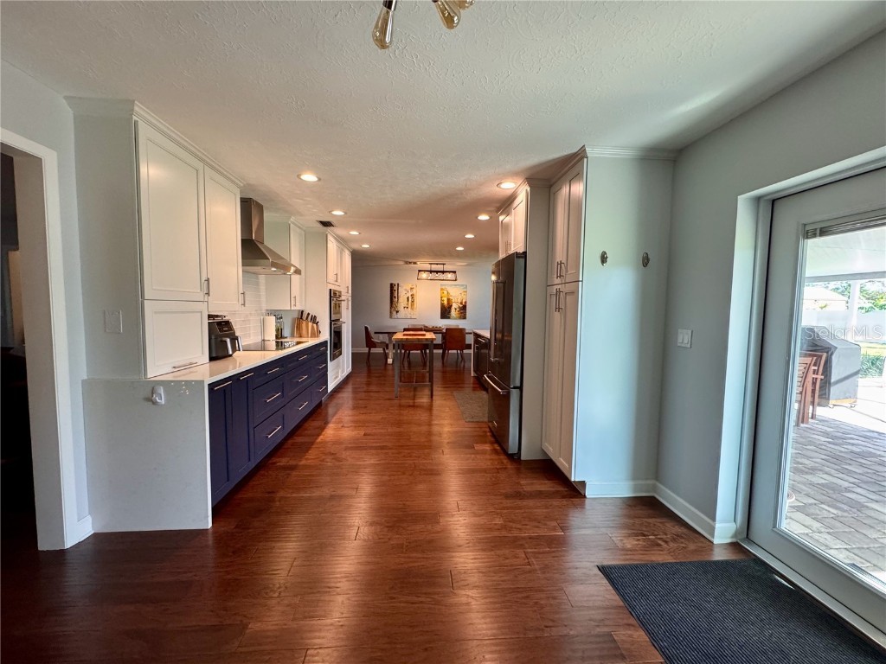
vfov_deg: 85.7
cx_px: 443
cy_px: 332
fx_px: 358
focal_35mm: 14
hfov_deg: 102.1
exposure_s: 1/60
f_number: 2.2
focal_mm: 2.22
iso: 250
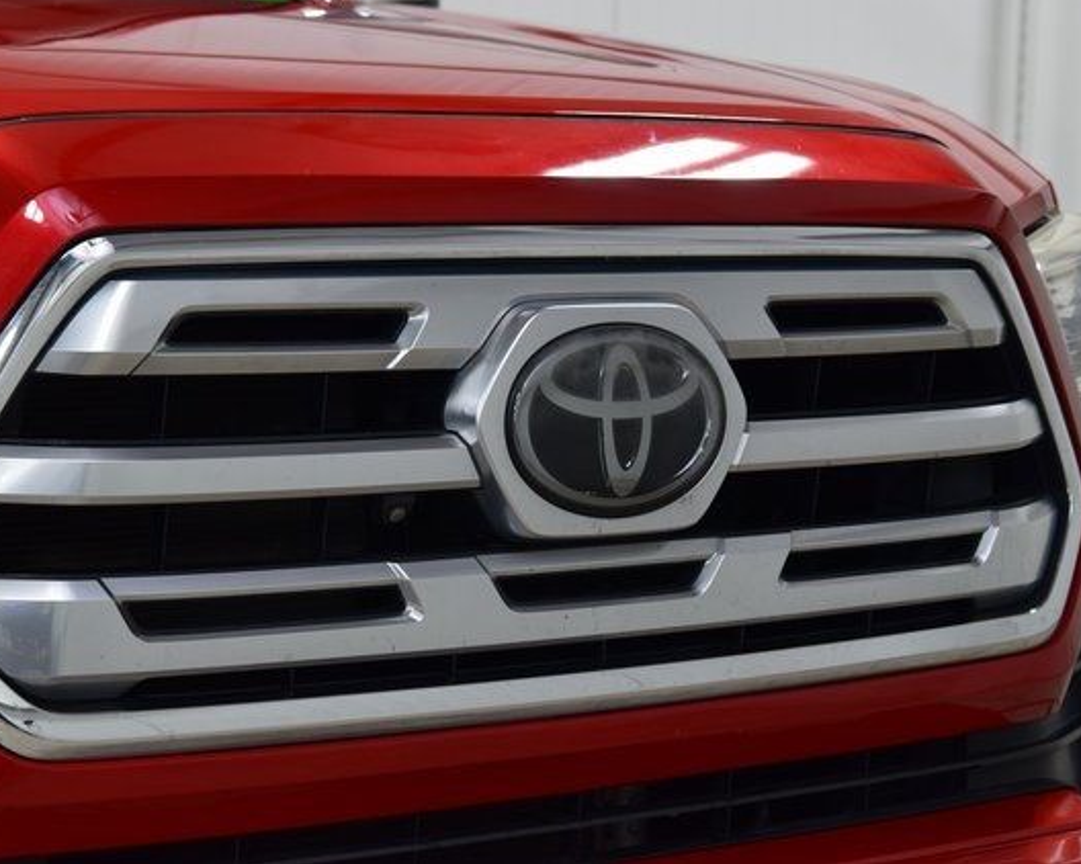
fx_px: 3166
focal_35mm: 99
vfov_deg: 15.5
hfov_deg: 19.4
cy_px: 429
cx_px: 510
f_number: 7.1
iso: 720
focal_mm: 58
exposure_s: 1/30
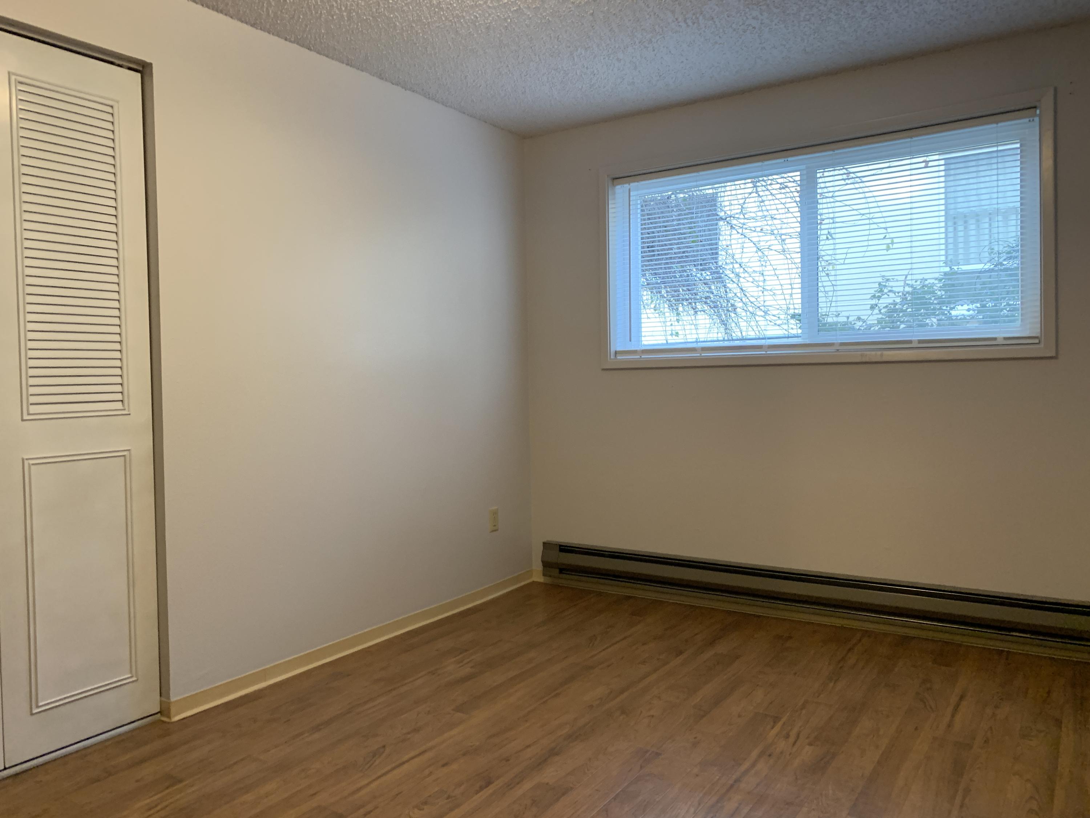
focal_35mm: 26
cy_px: 409
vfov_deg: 53.1
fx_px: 819
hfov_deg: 67.3
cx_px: 545
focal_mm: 4.25
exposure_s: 1/60
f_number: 1.8
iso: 200
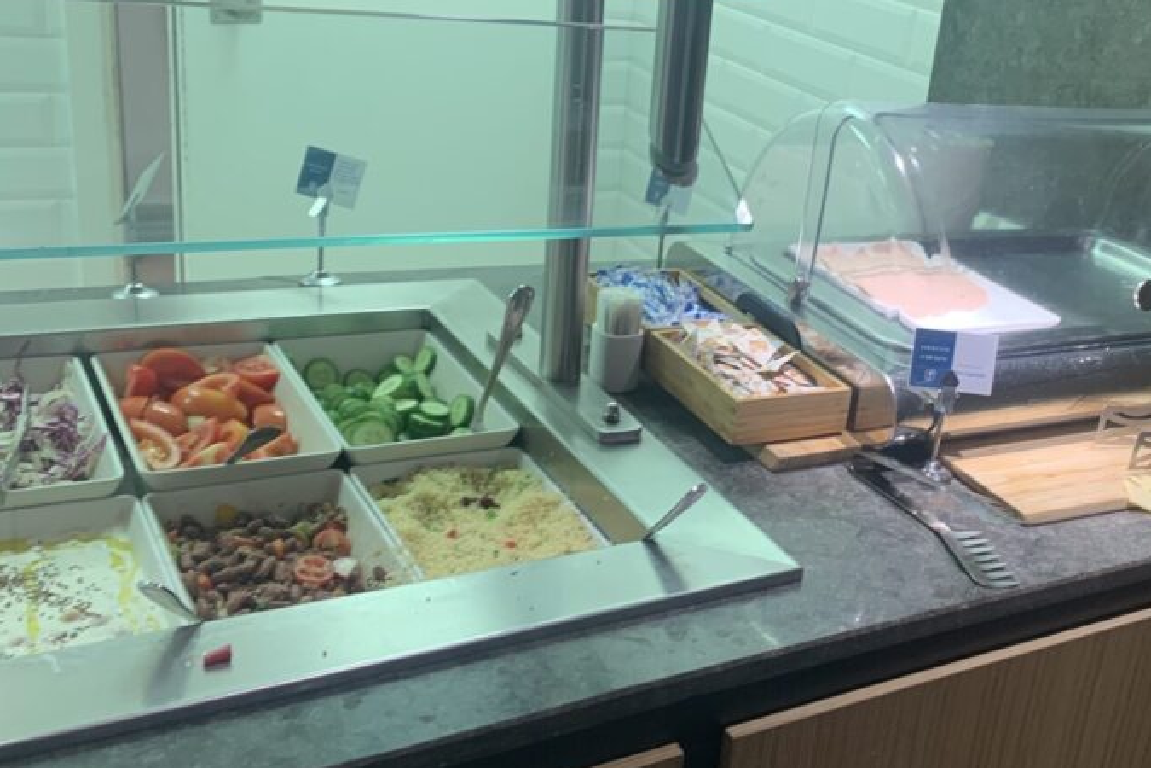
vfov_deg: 32.6
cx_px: 815
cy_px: 396
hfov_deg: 46.2
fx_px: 1311
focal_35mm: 41
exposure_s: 1/50
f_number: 1.8
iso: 64
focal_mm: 4.25
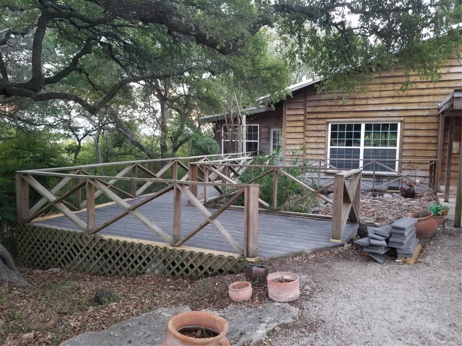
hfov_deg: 67.3
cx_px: 231
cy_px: 173
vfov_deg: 53.1
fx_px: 347
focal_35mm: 26
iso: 200
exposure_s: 1/10
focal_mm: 4.25
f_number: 1.7
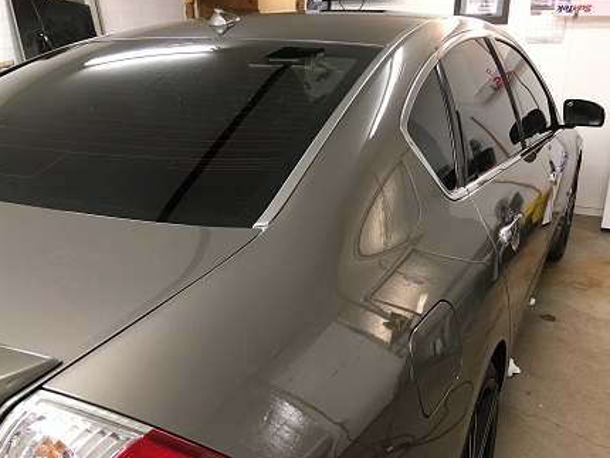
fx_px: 547
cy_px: 238
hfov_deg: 58.3
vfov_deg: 45.5
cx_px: 301
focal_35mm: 31
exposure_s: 1/30
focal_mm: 4.15
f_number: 2.2
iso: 125
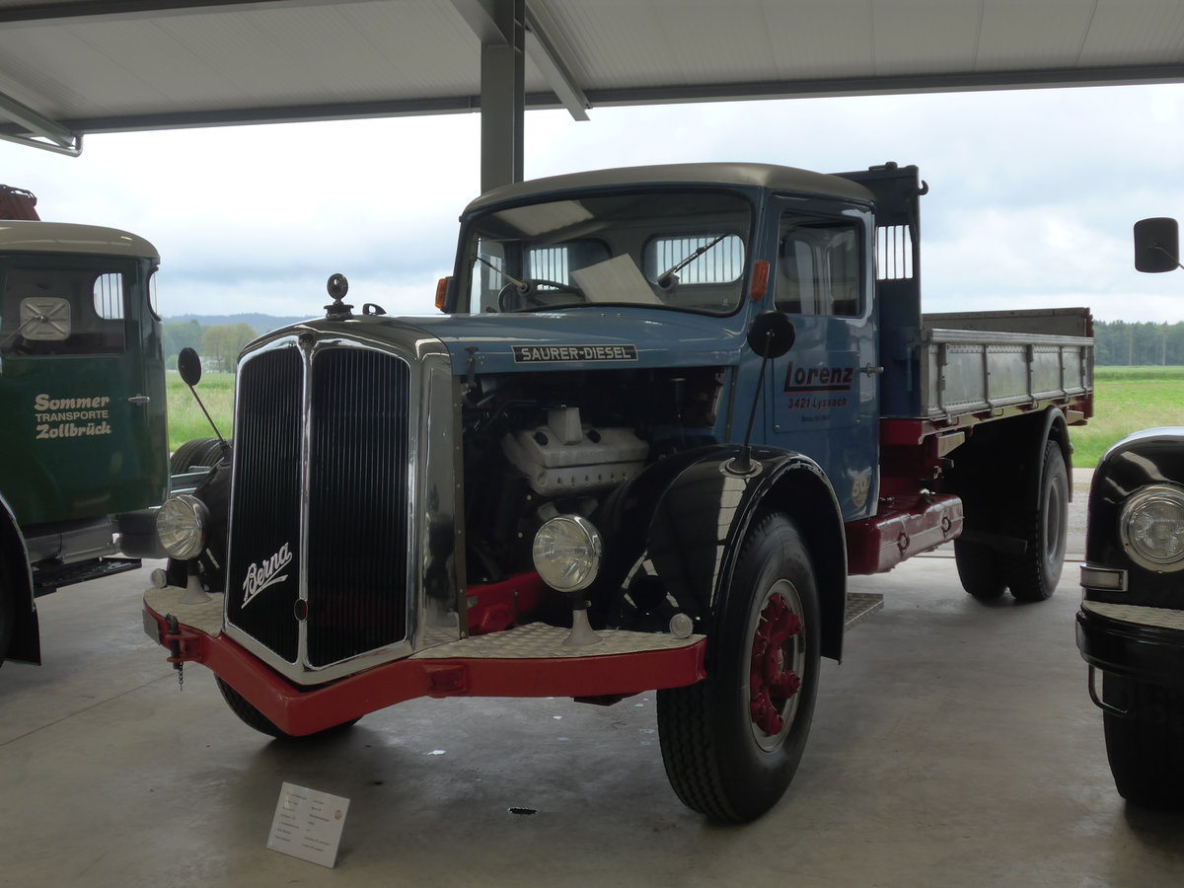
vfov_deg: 36.8
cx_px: 592
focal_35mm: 39
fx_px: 1334
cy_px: 444
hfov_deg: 47.9
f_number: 2.5
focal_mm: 8
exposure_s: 1/500
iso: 160
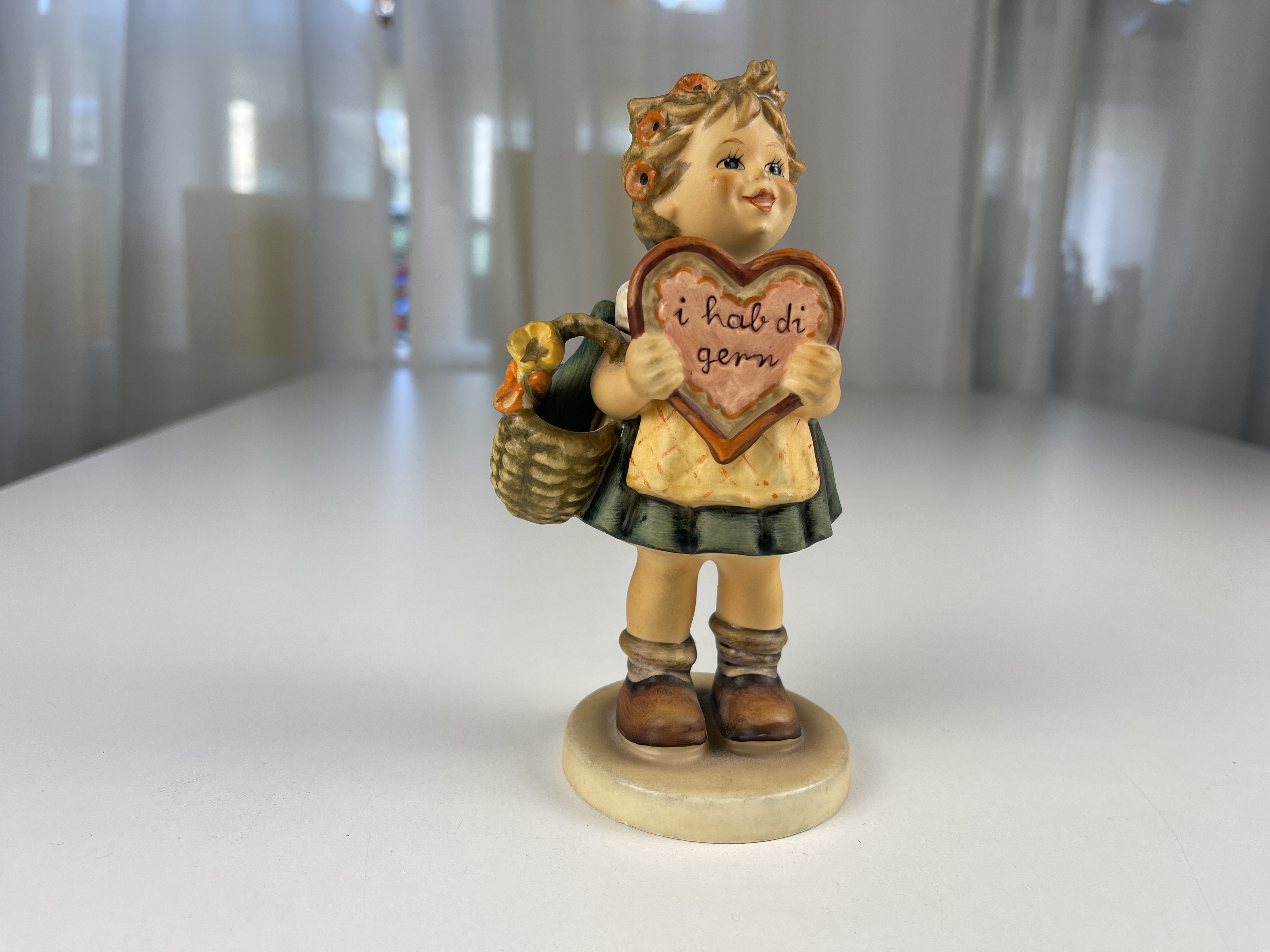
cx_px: 635
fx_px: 917
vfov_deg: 54.9
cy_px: 476
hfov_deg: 69.4
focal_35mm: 25
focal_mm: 5.1
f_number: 1.6
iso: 32
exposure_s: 1/173
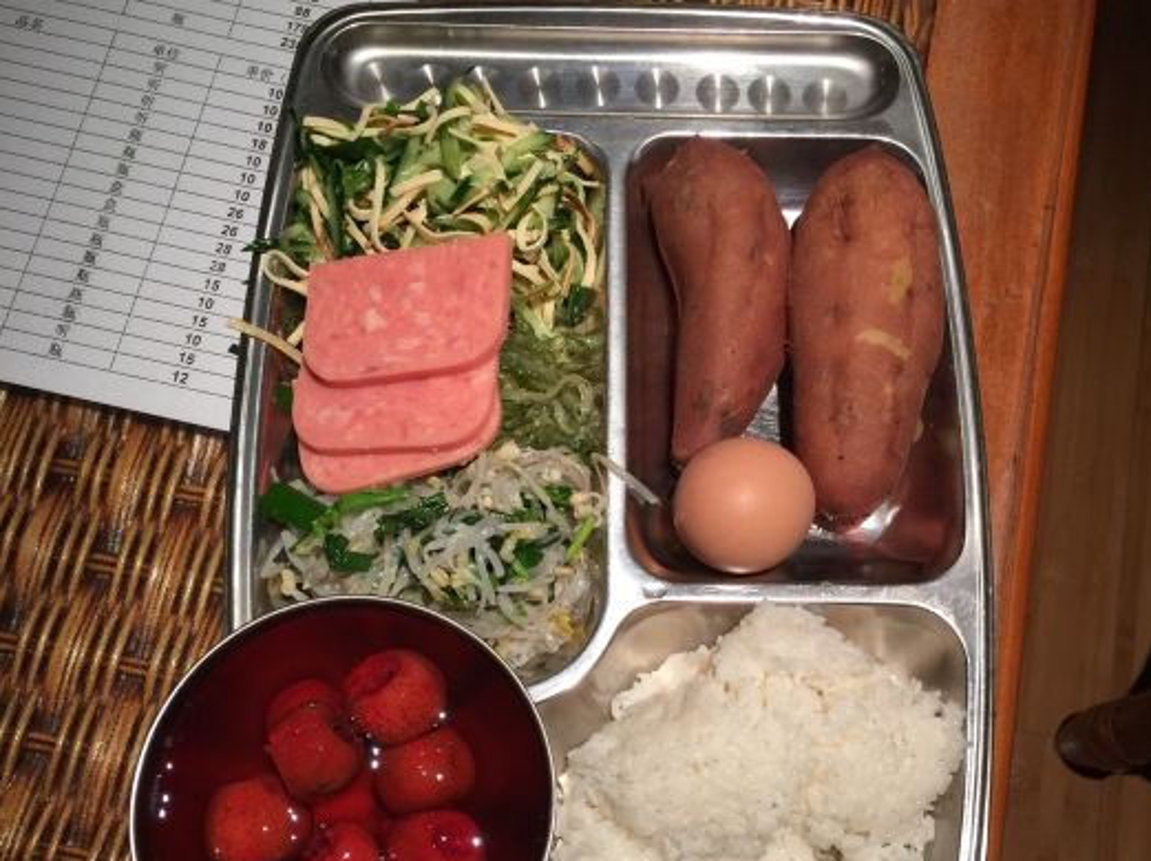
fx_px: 1296
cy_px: 525
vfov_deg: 36.6
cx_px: 578
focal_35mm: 39
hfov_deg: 47.9
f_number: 2.2
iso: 50
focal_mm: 4.15
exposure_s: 1/33
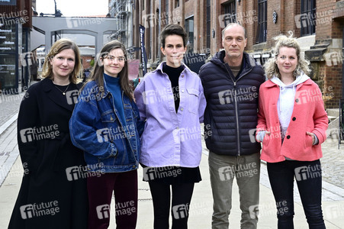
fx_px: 430
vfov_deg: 29.8
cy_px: 114
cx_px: 172
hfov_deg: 43.6
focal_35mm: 45
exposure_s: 1/320
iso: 500
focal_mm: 45
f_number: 7.1
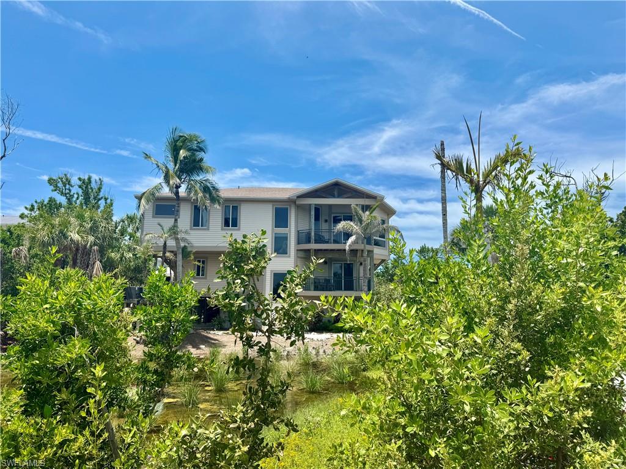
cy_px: 234
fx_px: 434
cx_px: 313
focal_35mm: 24
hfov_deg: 71.6
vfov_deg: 56.8
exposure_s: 1/5348
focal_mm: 6.76
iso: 80
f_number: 1.78
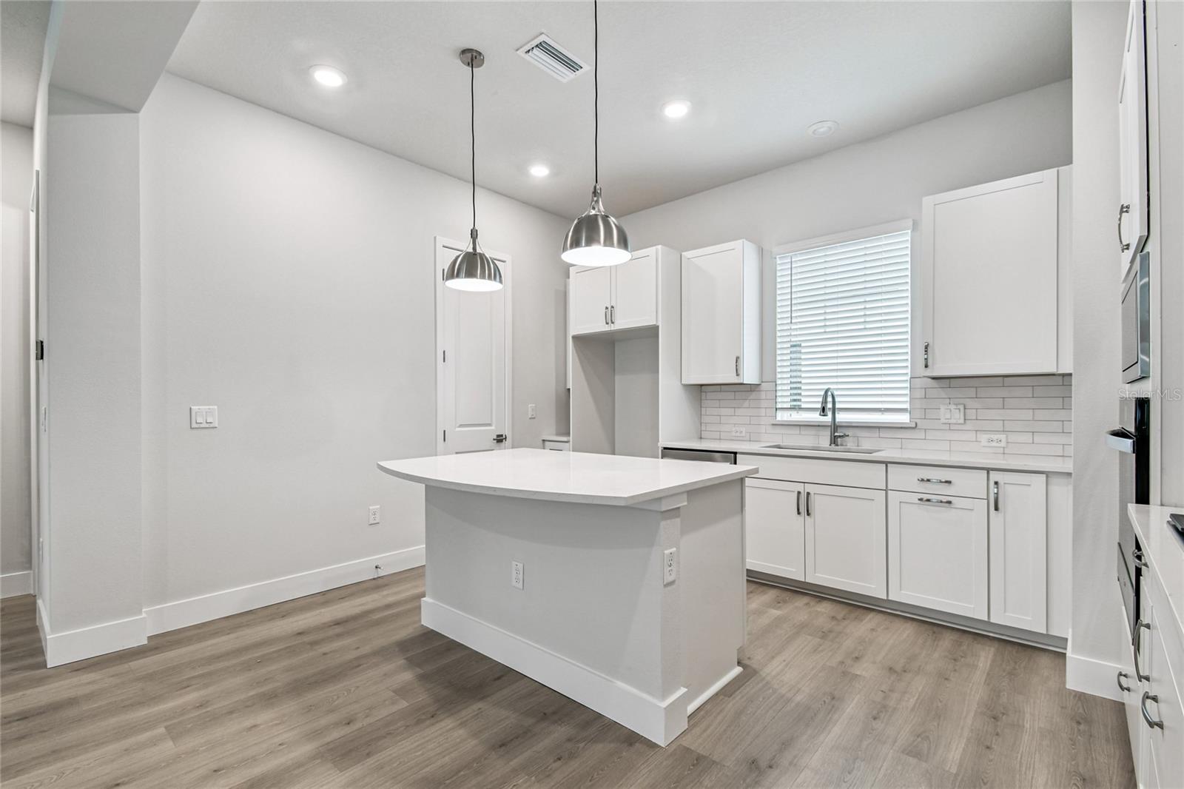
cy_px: 394
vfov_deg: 77.3
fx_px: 493
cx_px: 592
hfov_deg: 100.4
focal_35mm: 15
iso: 100
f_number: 7.1
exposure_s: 1/13
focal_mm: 10
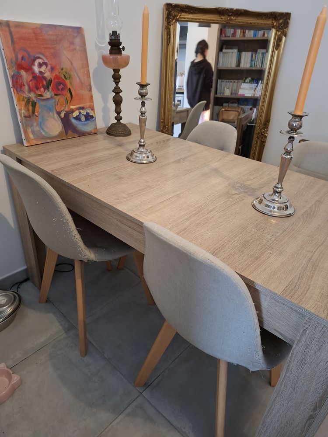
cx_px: 164
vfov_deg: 73.9
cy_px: 218
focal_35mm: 23
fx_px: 291
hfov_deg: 58.9
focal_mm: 5.54
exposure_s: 1/25
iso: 800
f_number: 1.8
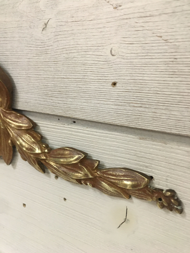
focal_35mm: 29
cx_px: 95
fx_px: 212
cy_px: 126
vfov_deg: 61.7
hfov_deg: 48.2
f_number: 2.2
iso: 200
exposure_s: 1/25
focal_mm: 4.15
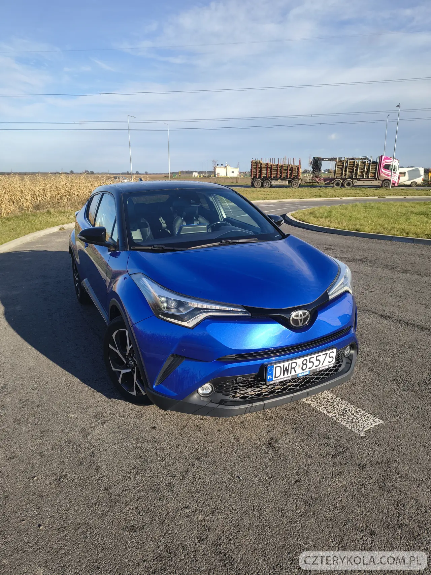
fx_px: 398
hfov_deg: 56.8
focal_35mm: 24
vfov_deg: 71.6
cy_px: 288
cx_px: 216
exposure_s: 1/1256
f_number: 1.8
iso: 101
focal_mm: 5.56
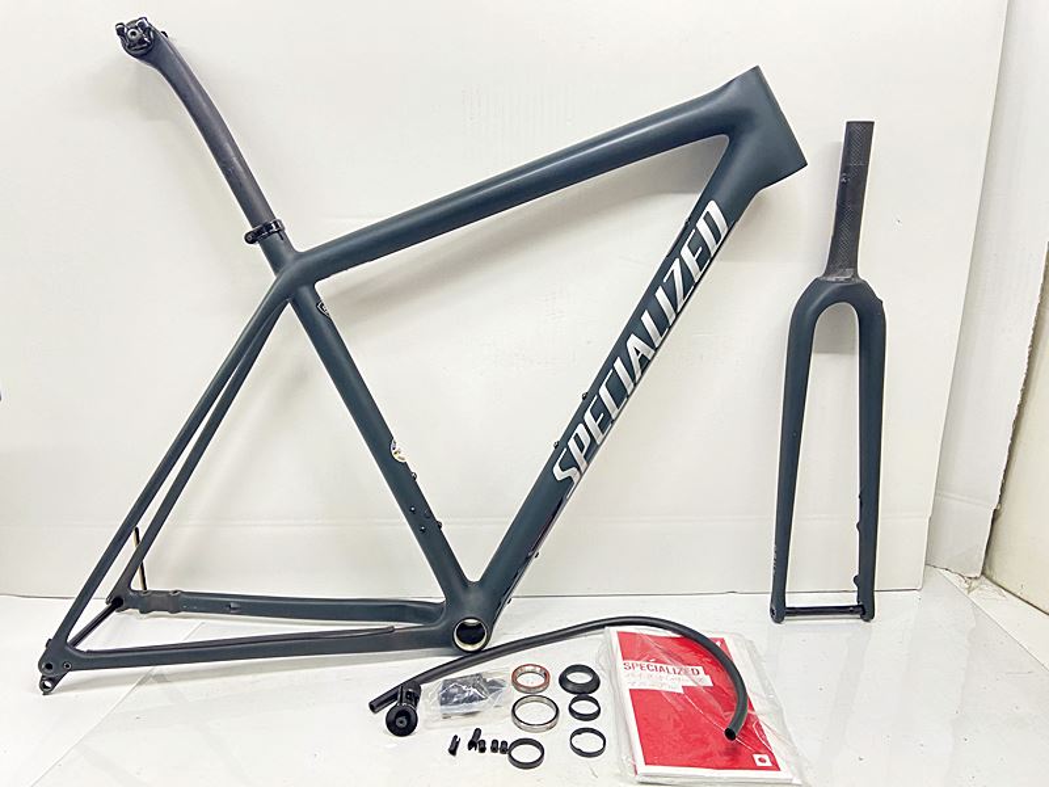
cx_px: 524
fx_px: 788
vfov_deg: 53.1
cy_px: 394
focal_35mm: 26
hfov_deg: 67.3
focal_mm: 4.25
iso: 160
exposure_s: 1/50
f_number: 1.8
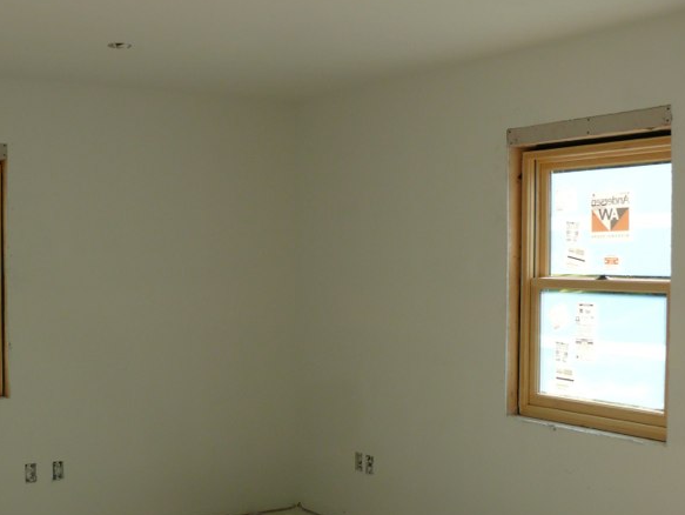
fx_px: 950
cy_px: 300
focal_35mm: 48
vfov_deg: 30.2
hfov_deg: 39.3
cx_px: 239
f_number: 4
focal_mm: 7.4
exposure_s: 1/100
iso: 100
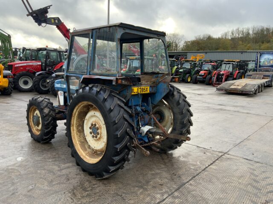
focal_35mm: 29
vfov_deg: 48.2
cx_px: 136
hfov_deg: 61.7
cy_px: 102
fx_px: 229
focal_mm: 3
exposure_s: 1/133
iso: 16
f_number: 1.8
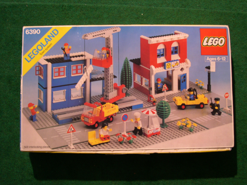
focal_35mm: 42
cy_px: 92
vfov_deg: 34.3
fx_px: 300
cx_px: 124
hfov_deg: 44.8
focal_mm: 9
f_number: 2.9
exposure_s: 1/4.8
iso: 136
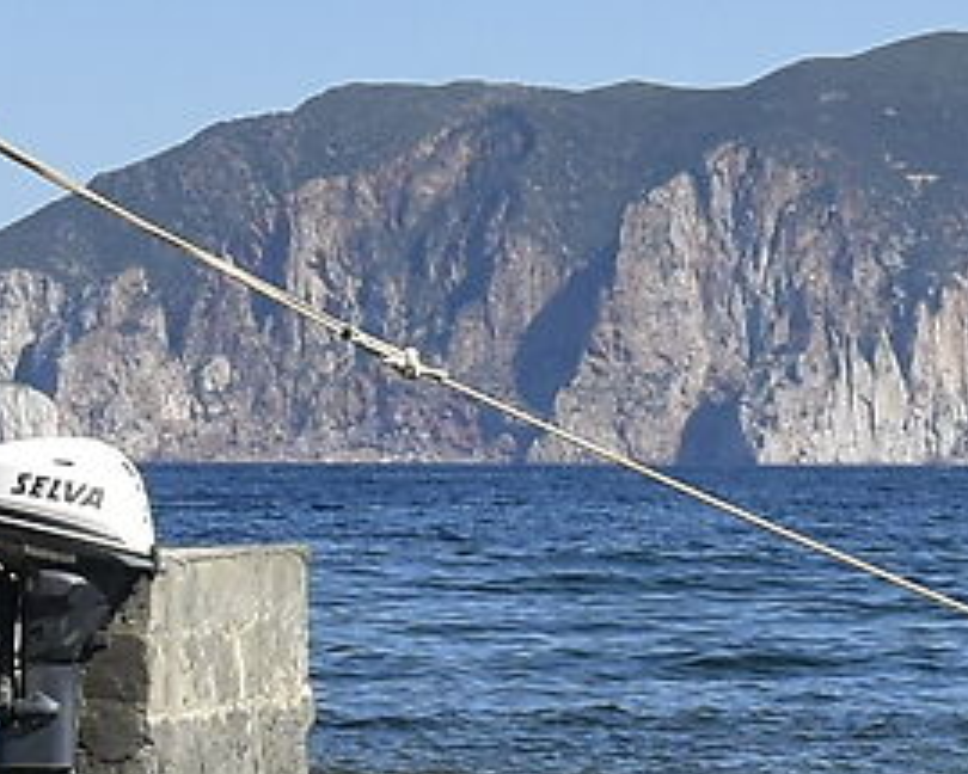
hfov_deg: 6.2
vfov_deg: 4.9
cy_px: 362
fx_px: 8972
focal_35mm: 313
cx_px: 584
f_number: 8
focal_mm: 25
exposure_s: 1/640
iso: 160
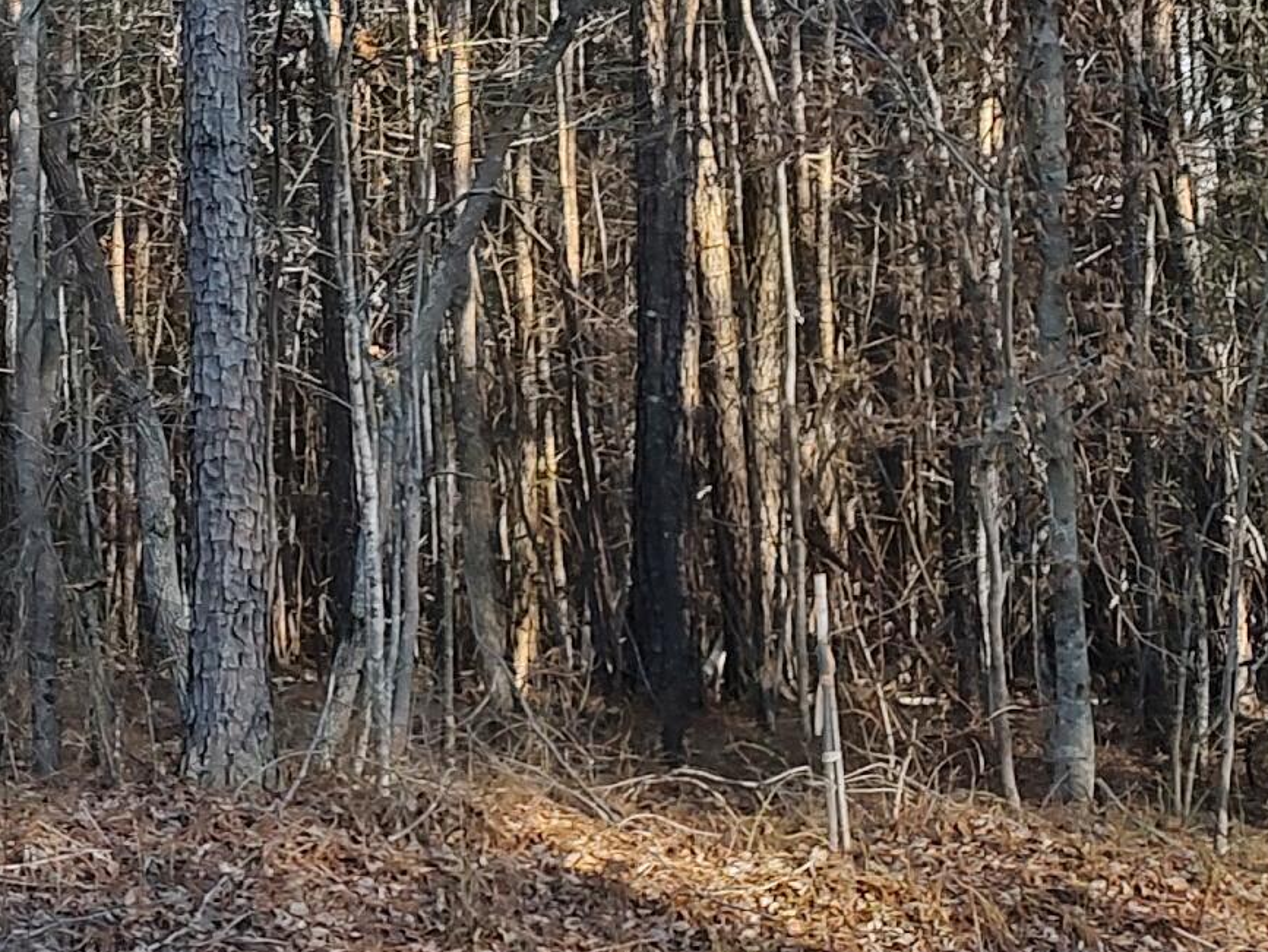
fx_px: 3042
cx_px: -687
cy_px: -142
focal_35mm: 83
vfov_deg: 17.1
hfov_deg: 20.0
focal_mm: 5.88
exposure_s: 1/120
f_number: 1.9
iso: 115
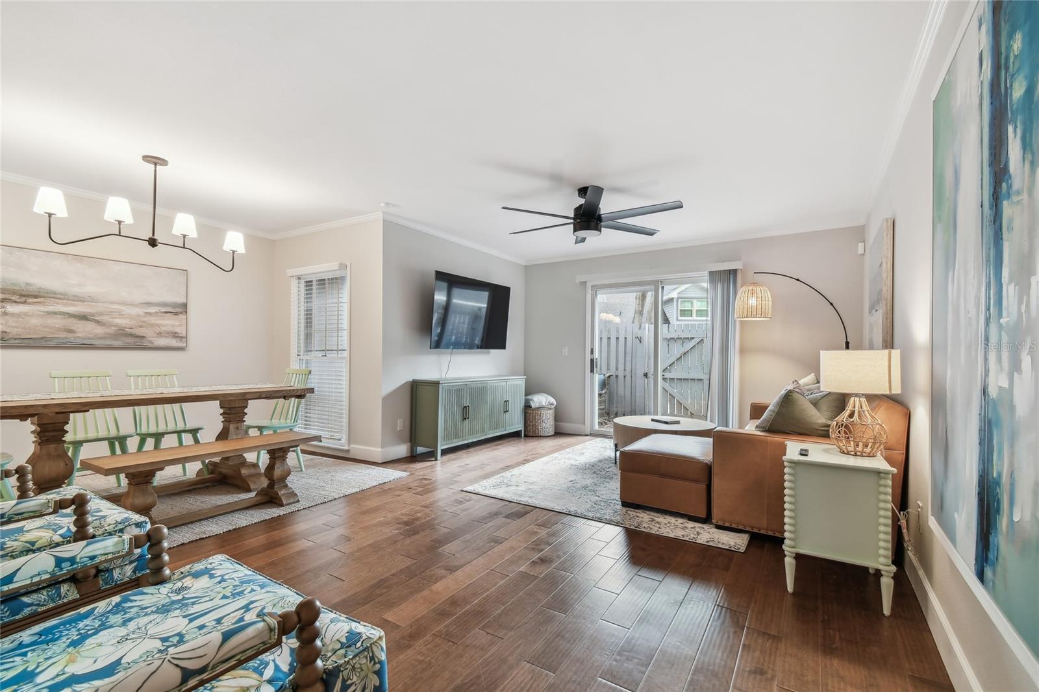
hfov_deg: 100.4
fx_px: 433
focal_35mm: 15
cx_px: 520
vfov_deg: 77.3
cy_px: 346
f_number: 7.1
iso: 100
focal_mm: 10
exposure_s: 1/3.33
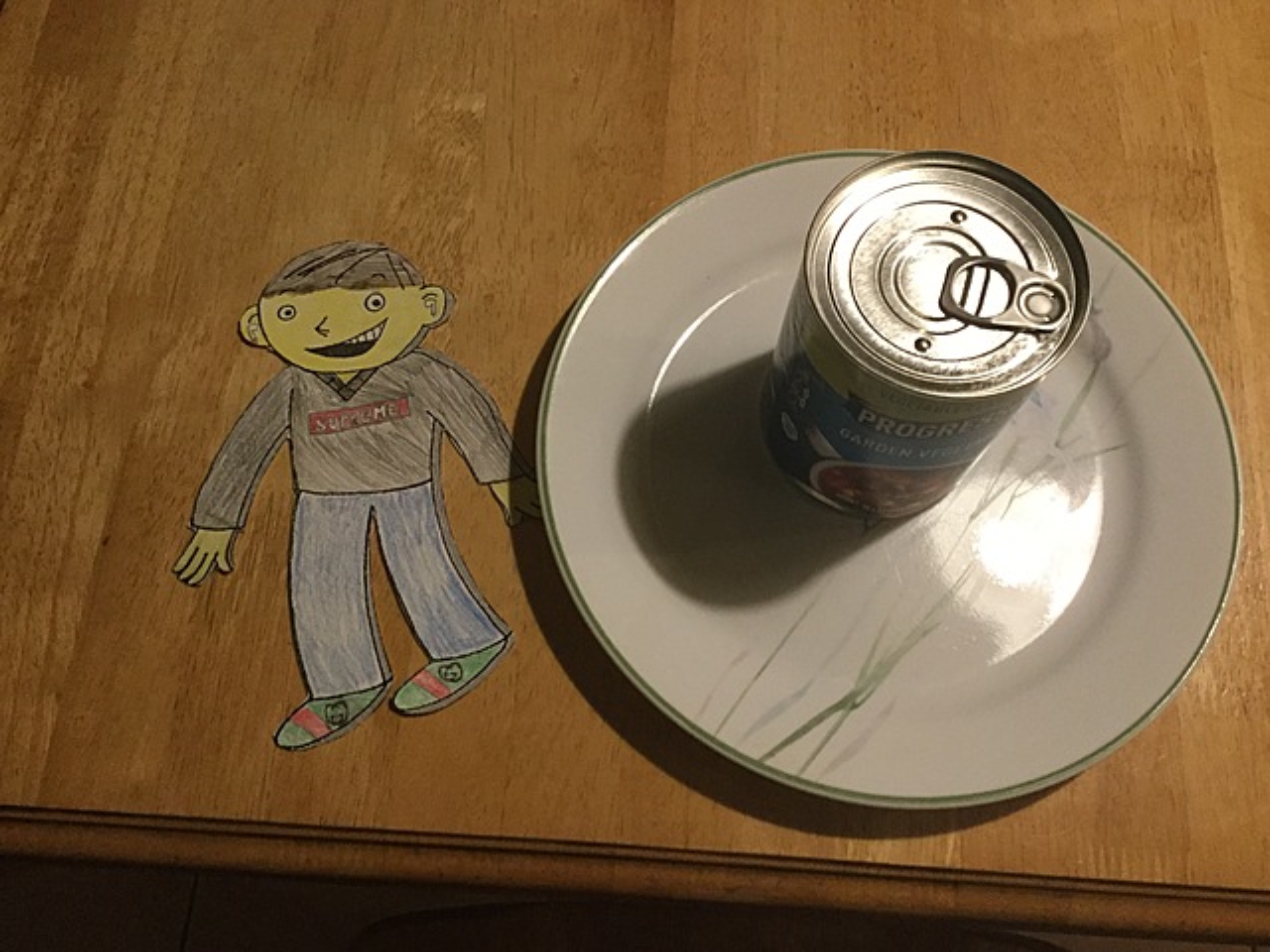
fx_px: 1137
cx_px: 635
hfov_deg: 58.4
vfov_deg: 45.4
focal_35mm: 31
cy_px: 476
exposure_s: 1/24
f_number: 2.4
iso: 200
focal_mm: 3.3
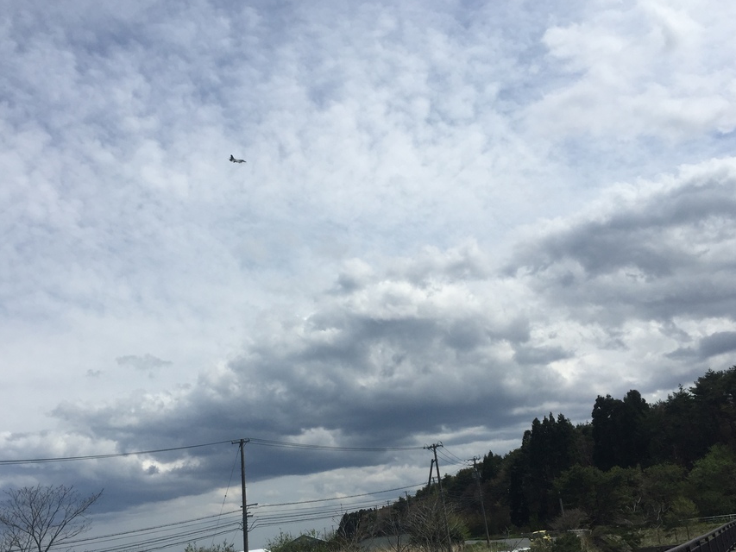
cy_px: 319
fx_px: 723
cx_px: 357
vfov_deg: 41.7
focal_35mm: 34
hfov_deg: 53.9
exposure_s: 1/5650
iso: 32
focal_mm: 4.15
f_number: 2.2
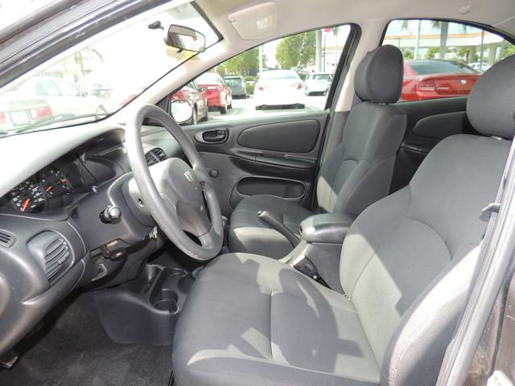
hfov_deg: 71.6
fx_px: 357
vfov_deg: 56.8
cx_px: 258
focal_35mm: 24
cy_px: 193
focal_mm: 4.3
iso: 100
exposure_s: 1/125
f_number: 3
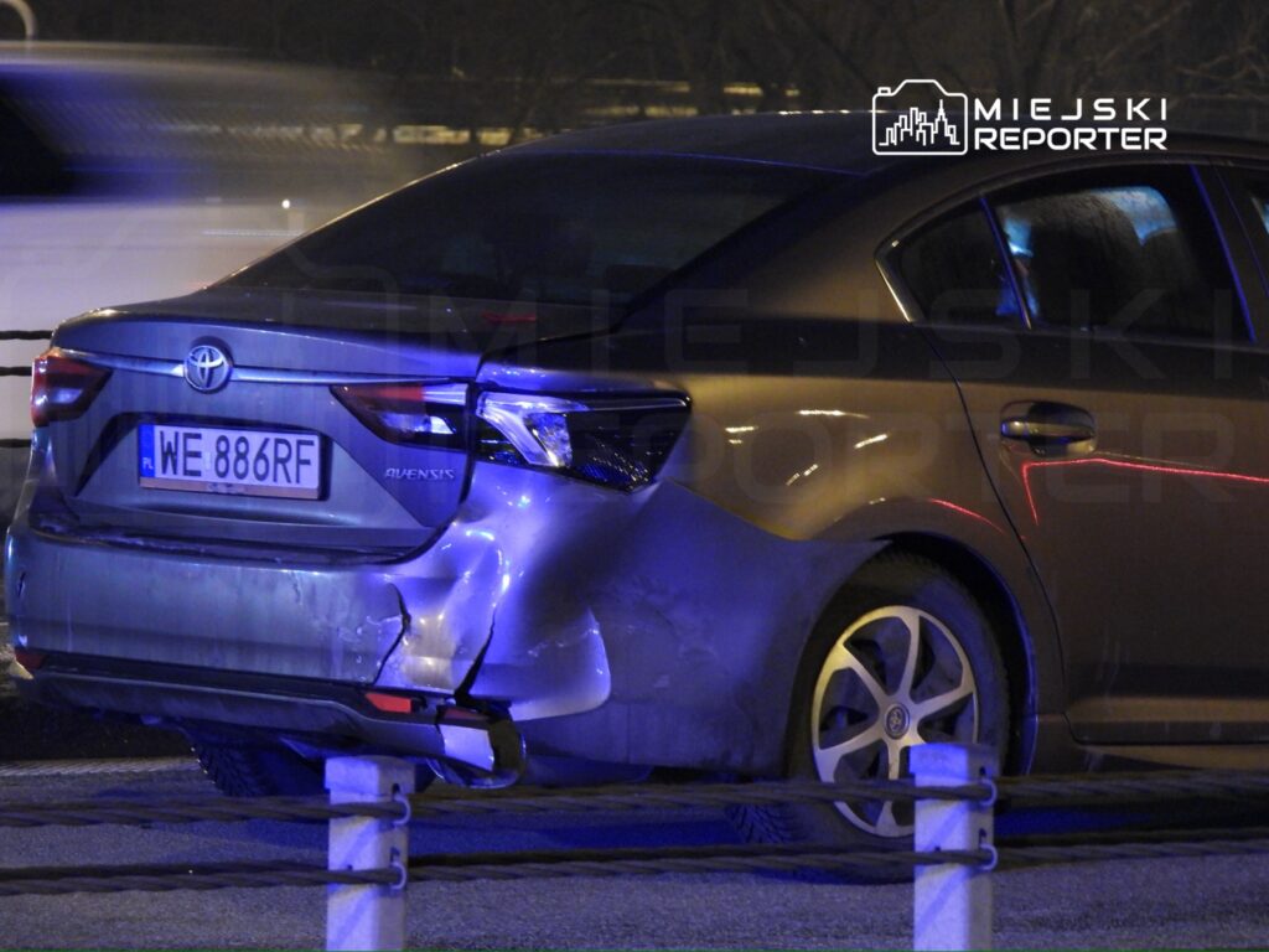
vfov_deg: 4.6
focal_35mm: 320
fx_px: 11731
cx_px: 634
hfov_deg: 6.2
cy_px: 476
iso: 800
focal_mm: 57.5
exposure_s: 1/3
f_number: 4.5
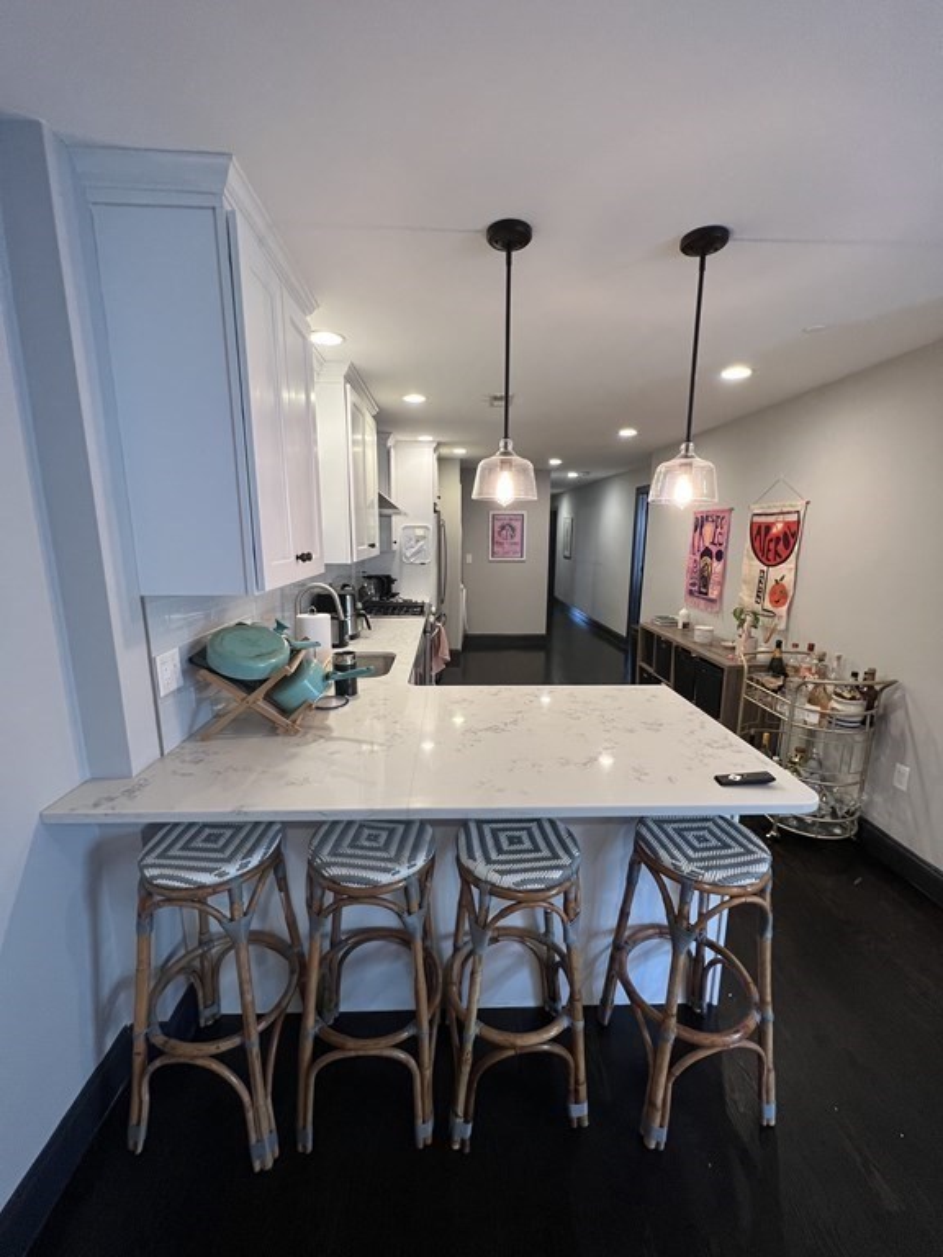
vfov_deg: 106.2
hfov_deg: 89.9
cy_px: 628
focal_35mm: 13
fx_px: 472
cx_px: 472
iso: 125
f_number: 1.8
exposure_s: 1/60
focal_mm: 1.57
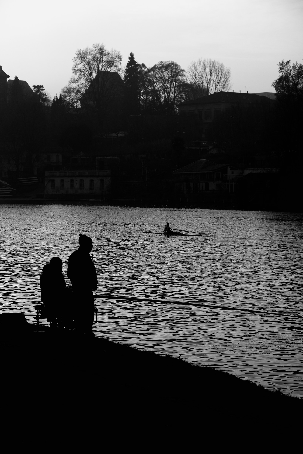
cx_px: 152
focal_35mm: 85
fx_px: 1072
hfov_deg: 16.1
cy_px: 227
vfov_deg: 23.9
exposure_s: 1/3200
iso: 800
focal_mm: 85
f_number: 5.6
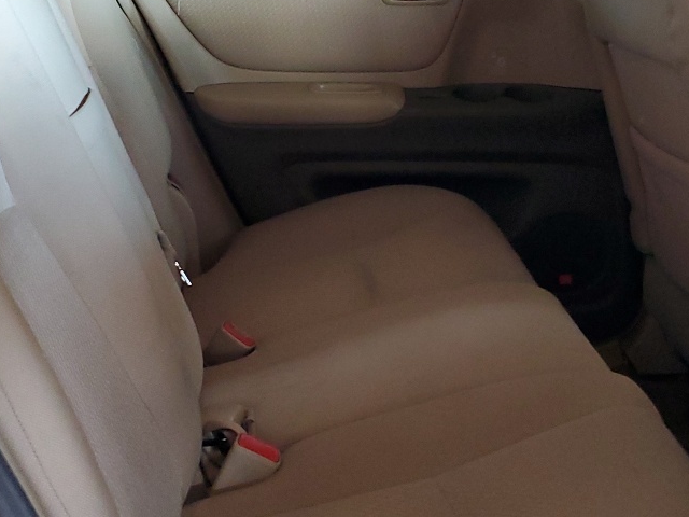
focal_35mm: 65
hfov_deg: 29.7
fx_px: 1294
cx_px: 419
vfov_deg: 22.5
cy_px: 182
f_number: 1.5
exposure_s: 1/60.2
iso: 247
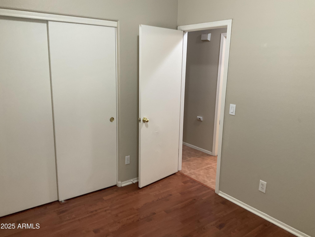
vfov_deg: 48.2
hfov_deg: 61.7
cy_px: 118
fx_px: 264
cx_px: 158
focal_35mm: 29
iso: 64
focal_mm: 3
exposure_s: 1/60
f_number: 1.8
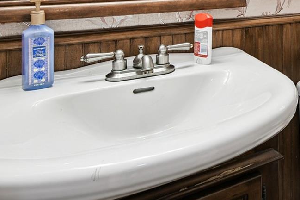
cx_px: 293
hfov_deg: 44.9
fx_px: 308
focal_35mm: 37
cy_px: -27
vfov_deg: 31.3
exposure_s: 1/3.33
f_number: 7.1
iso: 100
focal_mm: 10
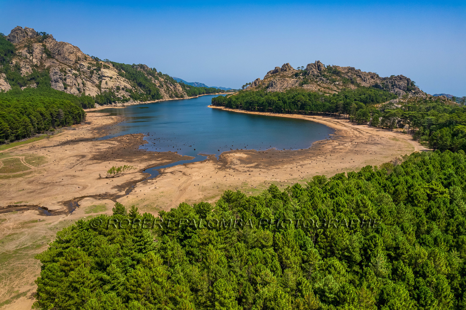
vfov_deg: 57.2
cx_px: 233
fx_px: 285
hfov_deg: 78.6
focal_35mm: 22
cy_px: 155
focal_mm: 8.4
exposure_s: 1/2000
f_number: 2.8
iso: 110
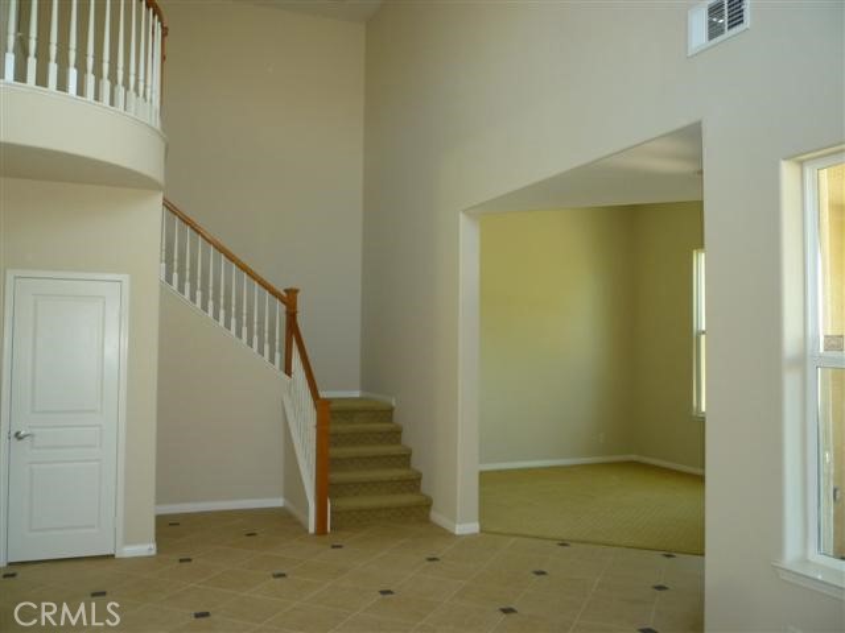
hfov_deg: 61.7
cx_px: 422
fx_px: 708
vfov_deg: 48.2
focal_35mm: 29
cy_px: 316
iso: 200
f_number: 3.3
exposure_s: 1/30
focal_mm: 5.2
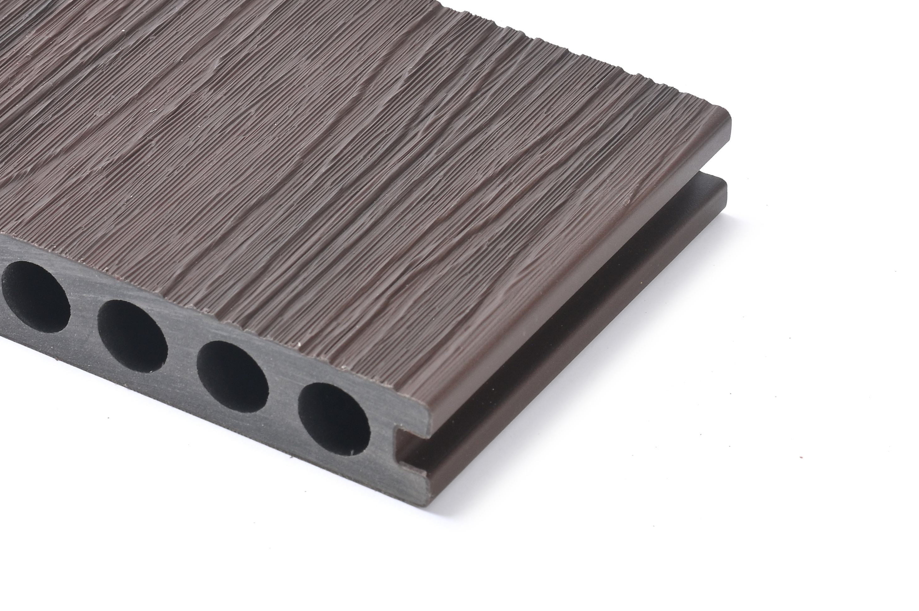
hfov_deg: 8.3
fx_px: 6301
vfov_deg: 5.6
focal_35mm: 247
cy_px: 183
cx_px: 193
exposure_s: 1/125
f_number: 13
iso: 200
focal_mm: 120
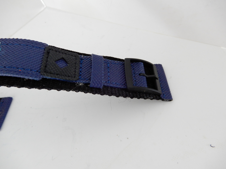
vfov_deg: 56.8
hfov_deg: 71.6
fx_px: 157
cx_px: 113
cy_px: 84
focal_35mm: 24
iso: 400
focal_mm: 4.3
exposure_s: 1/25
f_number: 3.4
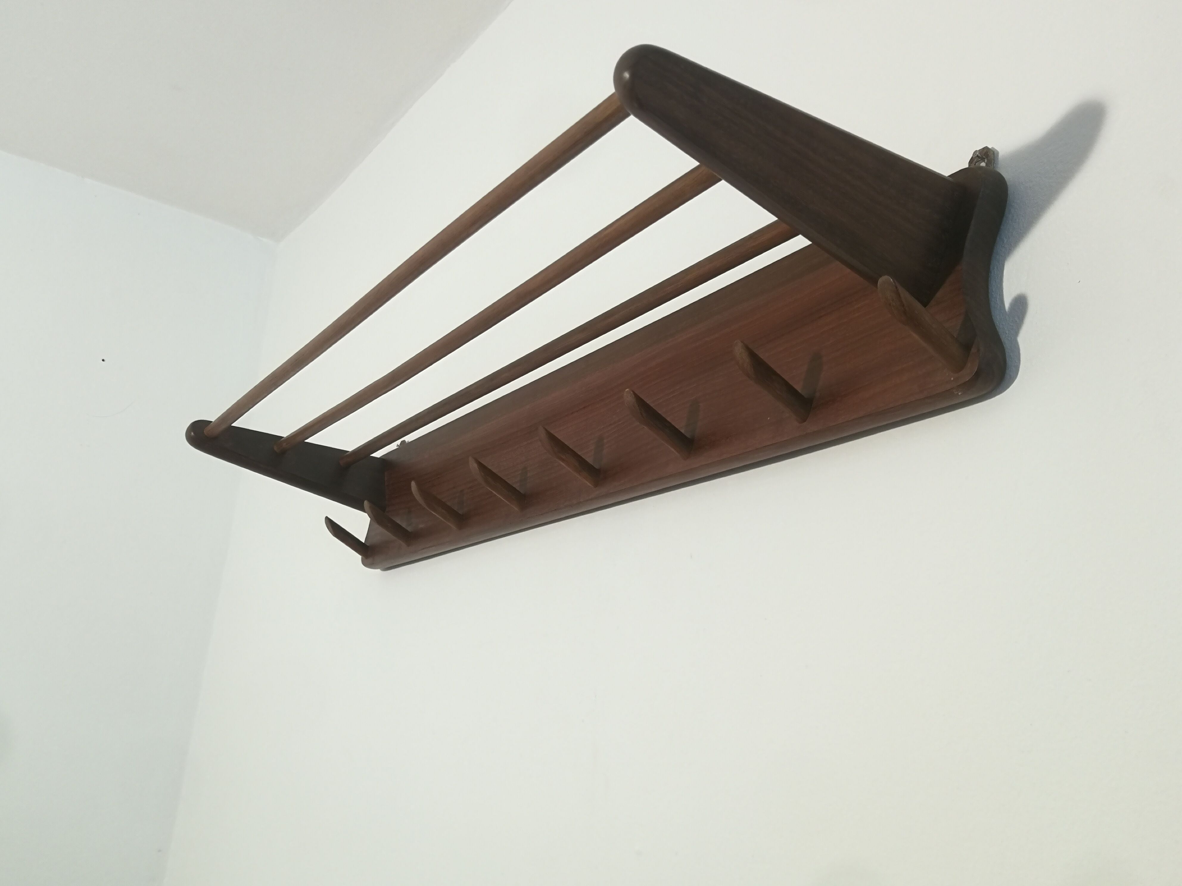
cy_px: 443
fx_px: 1127
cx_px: 591
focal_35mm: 33
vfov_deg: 42.9
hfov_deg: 55.4
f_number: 2.2
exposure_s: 1/50
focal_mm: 3.95
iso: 125
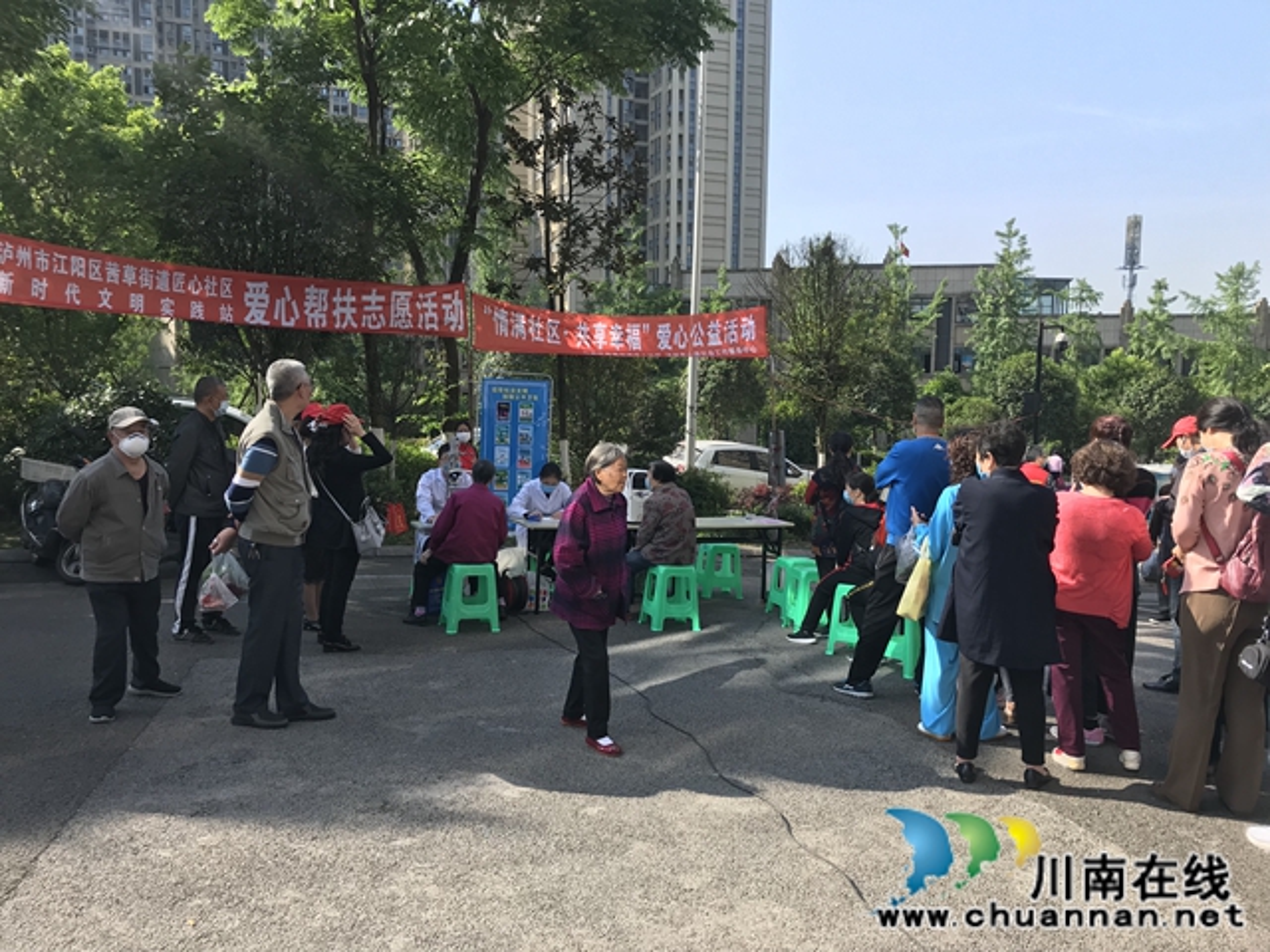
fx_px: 1027
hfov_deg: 63.4
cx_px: 635
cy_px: 476
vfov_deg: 49.7
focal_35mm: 28
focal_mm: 3.99
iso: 20
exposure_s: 1/929
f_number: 1.8
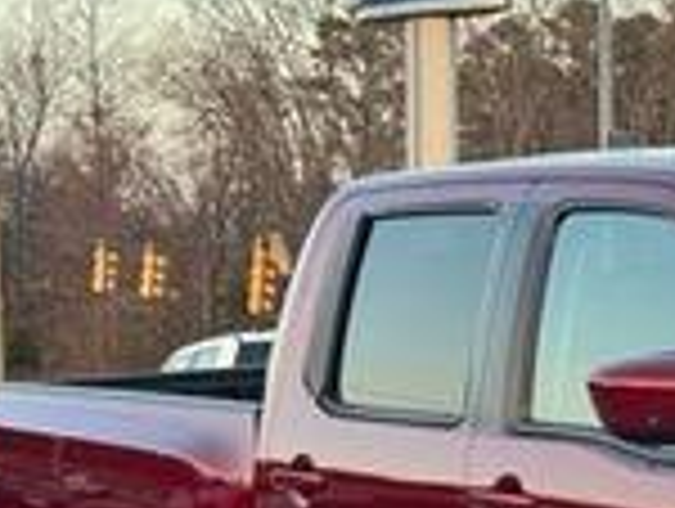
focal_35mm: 161
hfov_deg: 11.7
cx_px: 1004
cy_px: 620
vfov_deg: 9.1
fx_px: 3144
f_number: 1.78
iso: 64
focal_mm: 6.76
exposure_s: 1/218
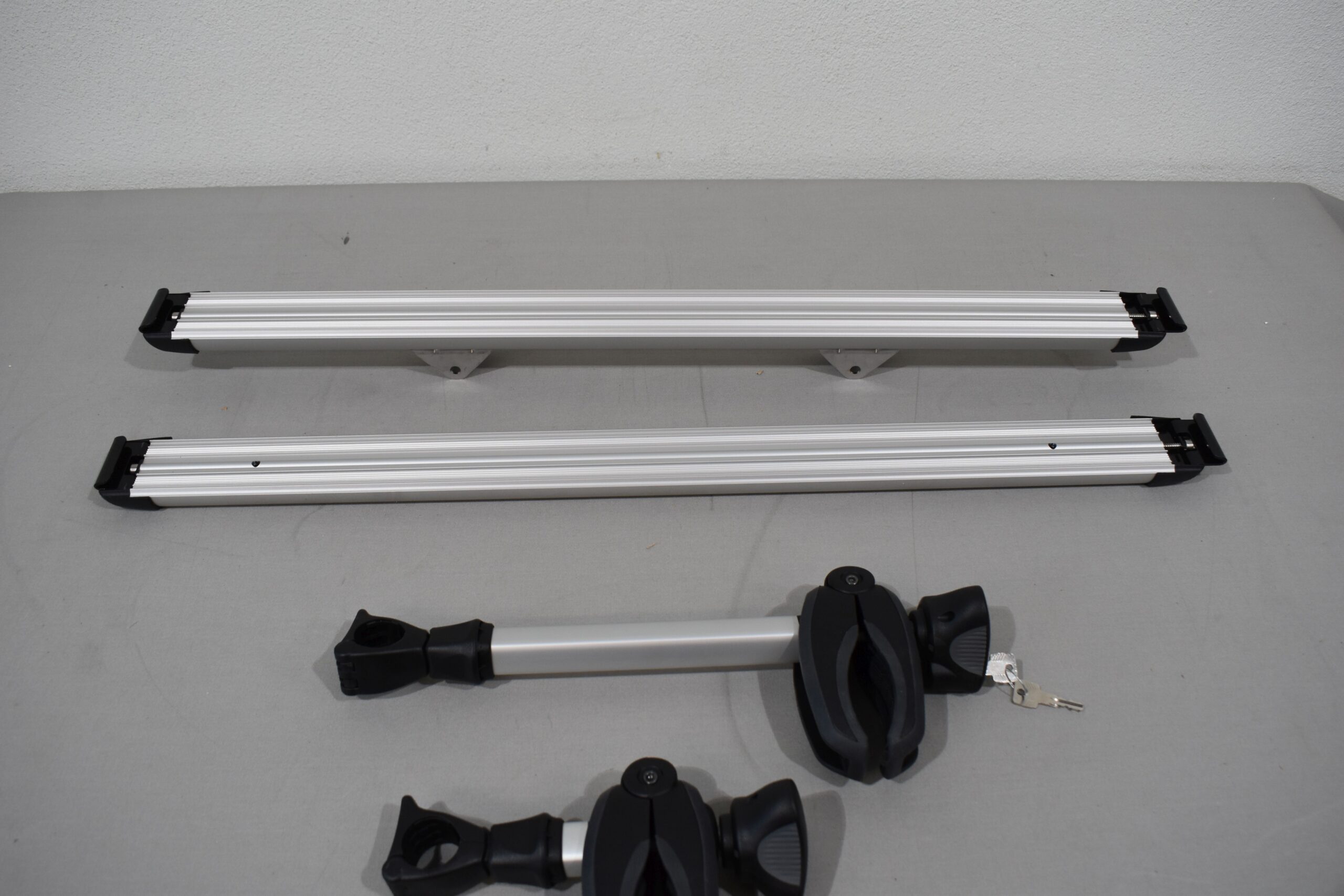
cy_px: 448
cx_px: 672
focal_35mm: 30
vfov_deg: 43.6
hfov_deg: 61.9
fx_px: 1120
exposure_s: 1/125
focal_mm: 20
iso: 400
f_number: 5.6
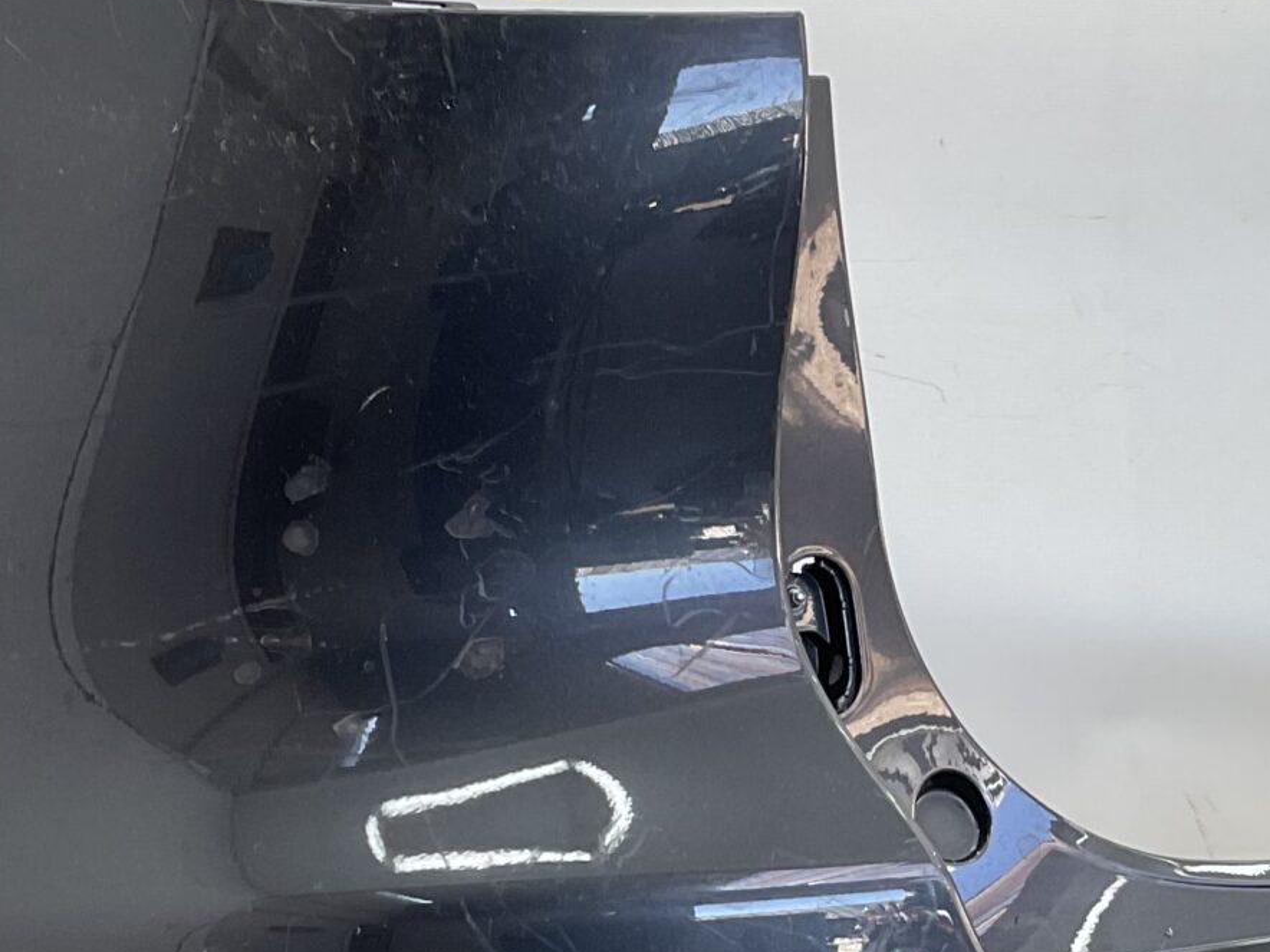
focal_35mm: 84
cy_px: 787
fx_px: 3082
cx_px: 1023
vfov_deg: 17.4
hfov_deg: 22.9
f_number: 1.8
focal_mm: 3
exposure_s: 1/120
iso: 20
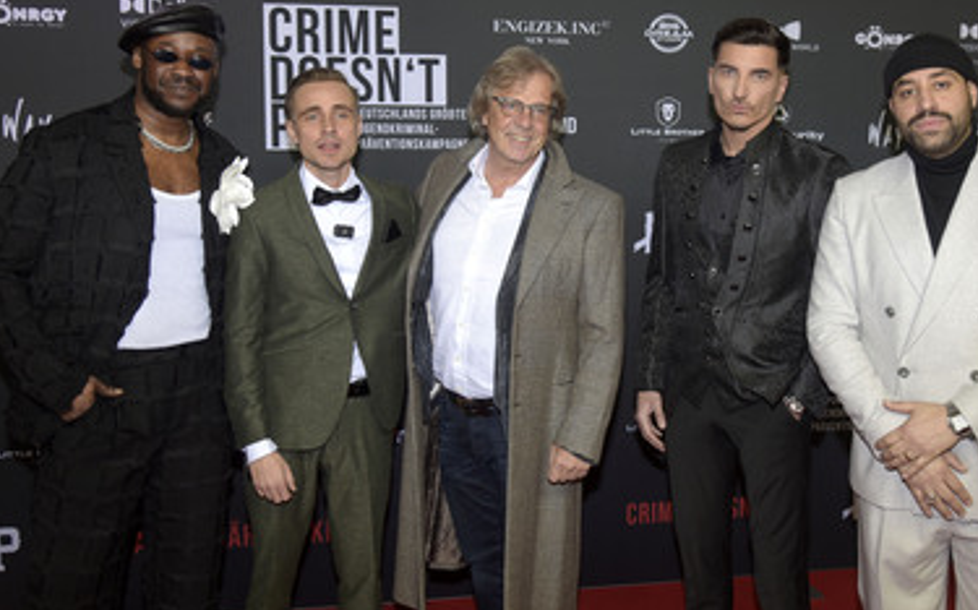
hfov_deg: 51.5
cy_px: 235
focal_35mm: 38
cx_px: 539
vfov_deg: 33.4
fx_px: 1012
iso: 500
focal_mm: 31
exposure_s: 1/250
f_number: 4.5
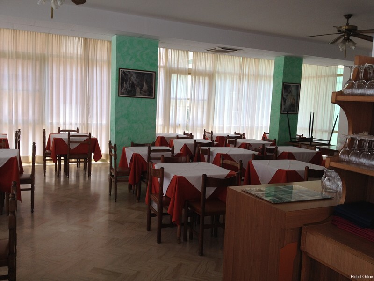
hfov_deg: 52.6
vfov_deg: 40.7
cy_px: 140
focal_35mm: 35
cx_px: 187
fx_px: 378
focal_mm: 4.28
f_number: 2.4
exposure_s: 1/123
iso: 64
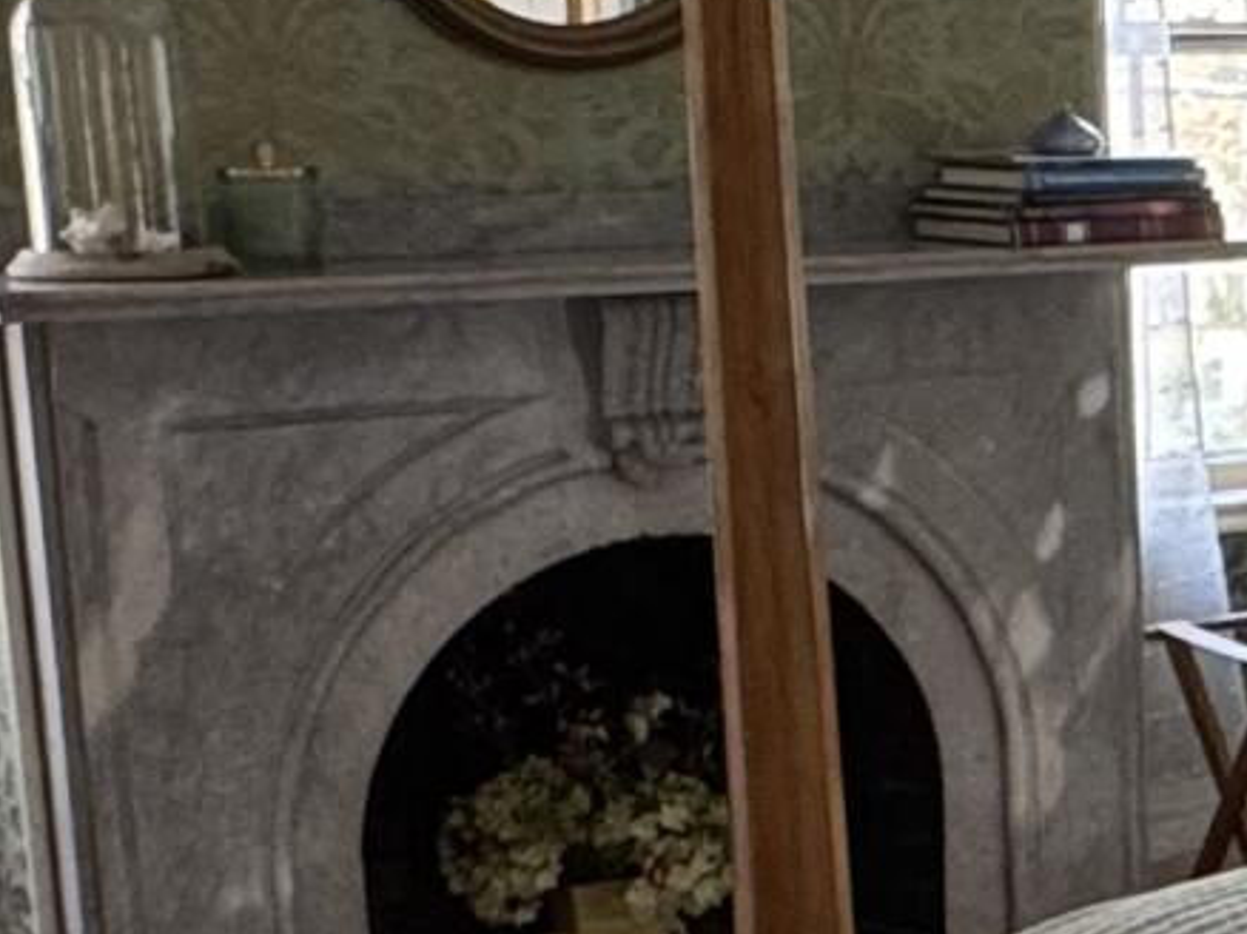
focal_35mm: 96
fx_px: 3456
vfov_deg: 15.3
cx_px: 1831
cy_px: 746
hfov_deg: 18.3
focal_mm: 2.22
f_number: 2.2
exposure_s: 1/99
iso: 250
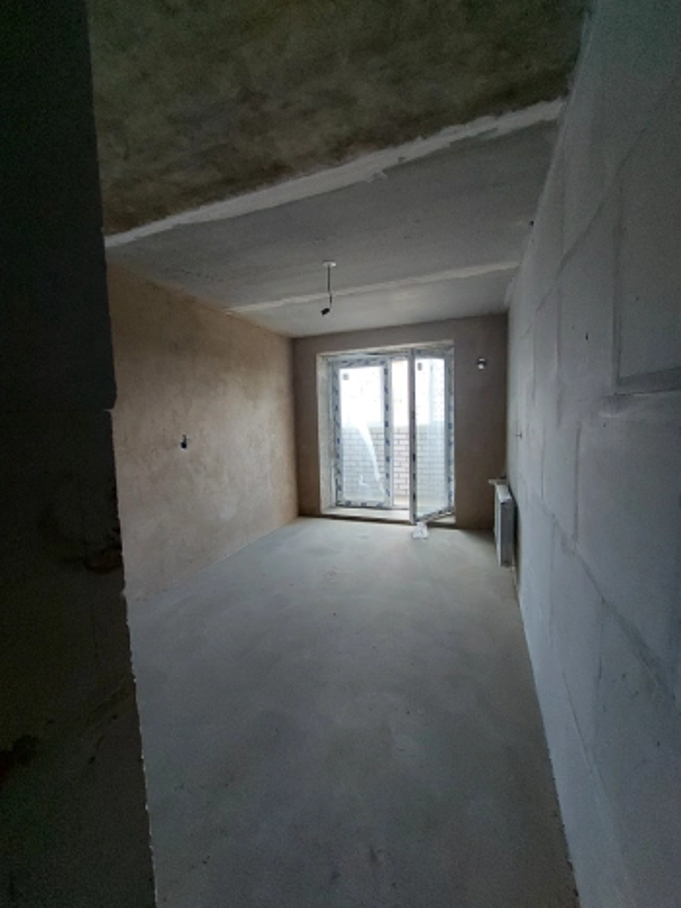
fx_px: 341
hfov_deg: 89.9
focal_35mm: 13
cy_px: 454
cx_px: 340
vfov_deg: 106.2
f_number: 2.2
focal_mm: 1.74
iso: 200
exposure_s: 1/50
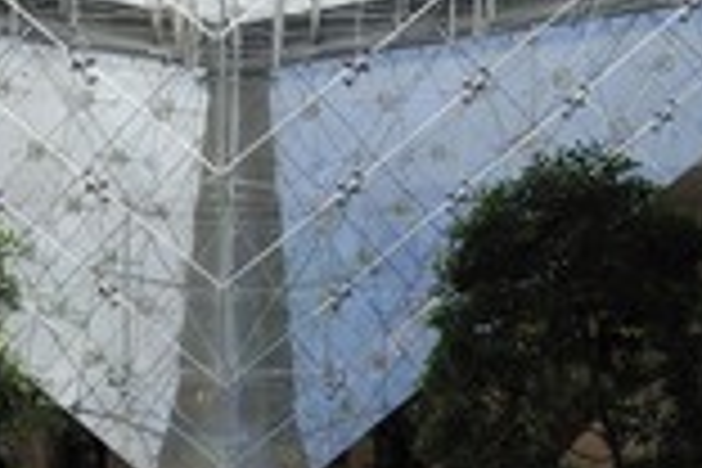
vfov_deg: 16.8
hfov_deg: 25.0
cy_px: 320
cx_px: 259
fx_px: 1579
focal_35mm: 81
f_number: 6.3
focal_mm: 20
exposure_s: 1/60
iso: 160
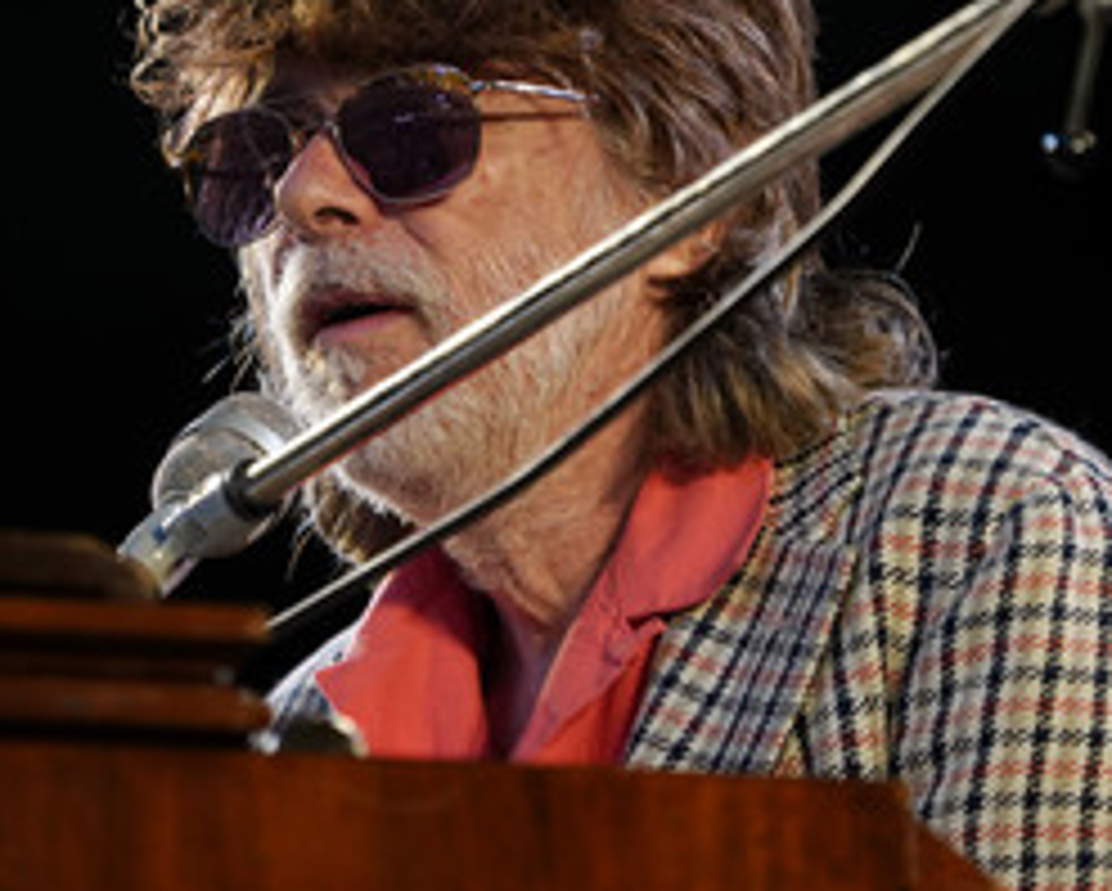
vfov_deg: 1.5
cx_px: 502
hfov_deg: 1.9
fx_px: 33793
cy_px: 266
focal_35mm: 1026
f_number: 6.3
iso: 2000
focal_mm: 600
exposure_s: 1/250
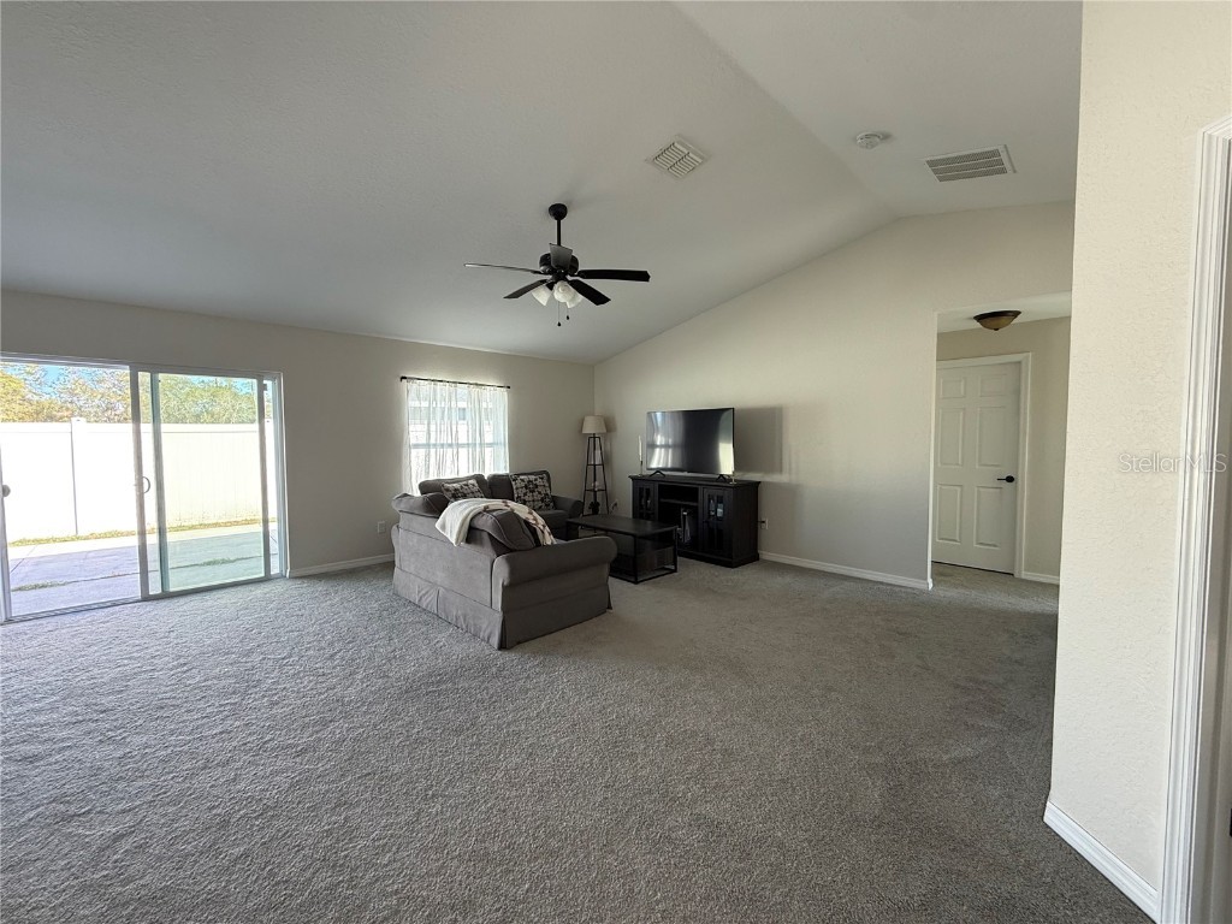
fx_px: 498
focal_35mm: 14
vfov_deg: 85.7
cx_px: 616
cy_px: 462
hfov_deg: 102.1
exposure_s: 1/99
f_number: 2.2
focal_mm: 2.22
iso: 125
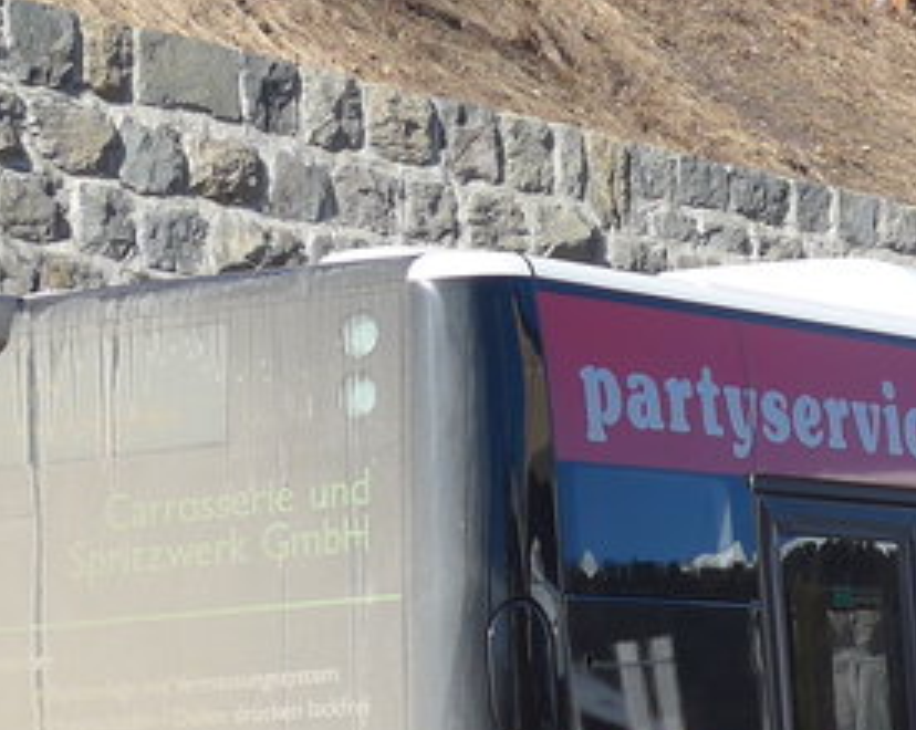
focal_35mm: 153
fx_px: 4142
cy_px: 362
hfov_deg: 12.6
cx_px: 637
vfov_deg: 10.1
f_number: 2.8
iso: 80
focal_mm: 7.5
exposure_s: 1/1300
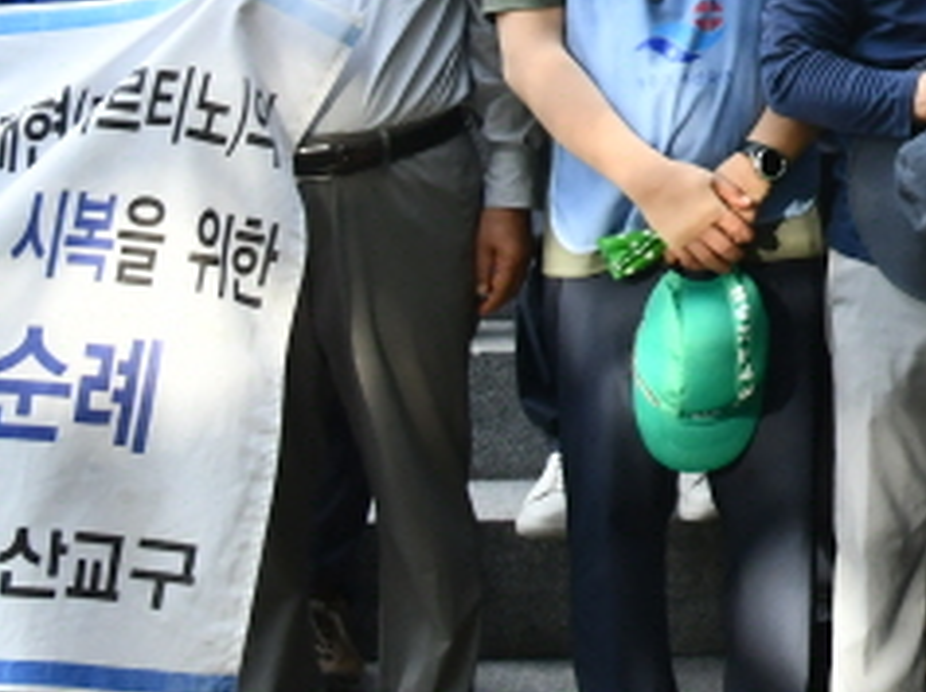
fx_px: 3739
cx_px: 1661
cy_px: -454
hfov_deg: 12.8
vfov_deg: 10.1
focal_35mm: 140
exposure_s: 1/200
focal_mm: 22
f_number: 7.1
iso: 800
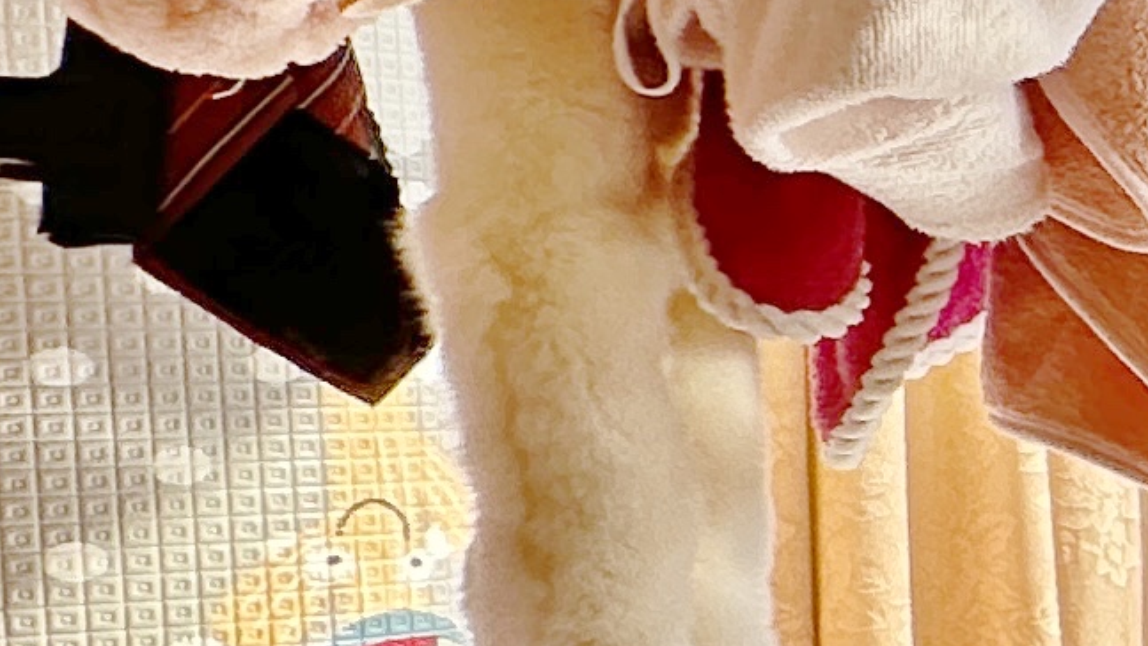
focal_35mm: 95
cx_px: 3307
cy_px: 454
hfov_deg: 12.1
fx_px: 2892
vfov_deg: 12.7
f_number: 2.2
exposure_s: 1/272
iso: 40
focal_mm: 2.22
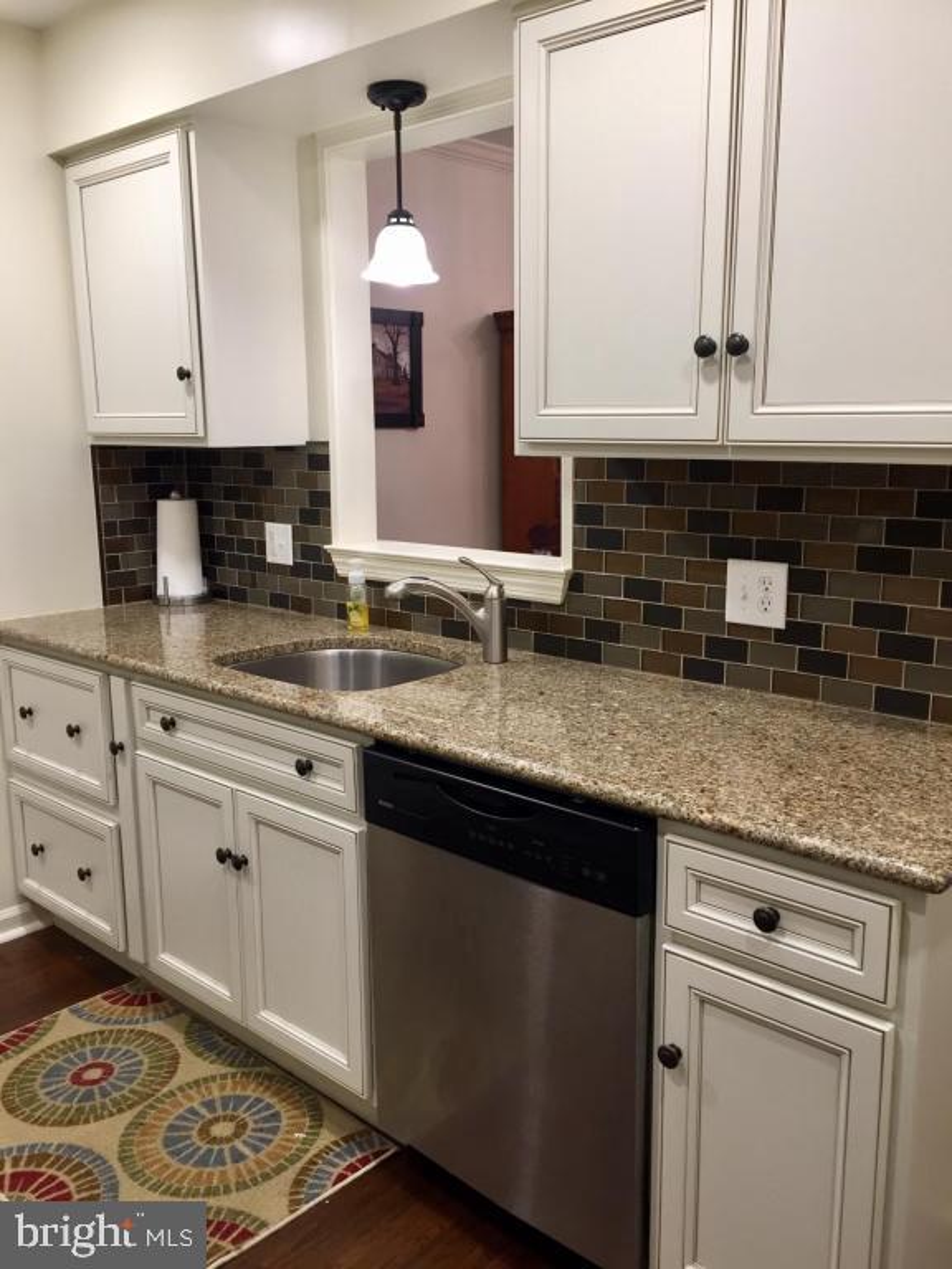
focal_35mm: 29
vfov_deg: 61.7
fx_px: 1063
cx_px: 476
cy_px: 634
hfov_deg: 48.2
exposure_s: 1/30
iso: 64
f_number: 2.2
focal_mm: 4.15
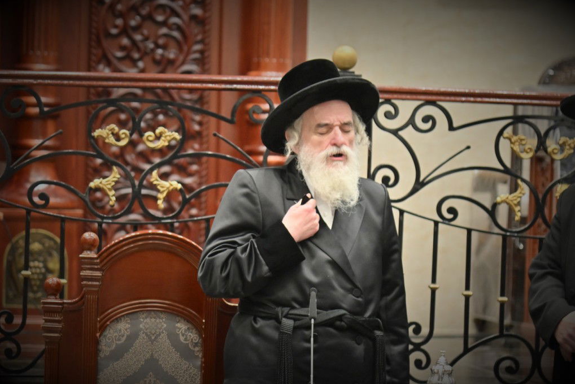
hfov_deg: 11.4
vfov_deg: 7.6
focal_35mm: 181
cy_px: 192
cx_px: 289
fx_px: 2891
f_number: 4
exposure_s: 1/320
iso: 1000
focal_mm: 120
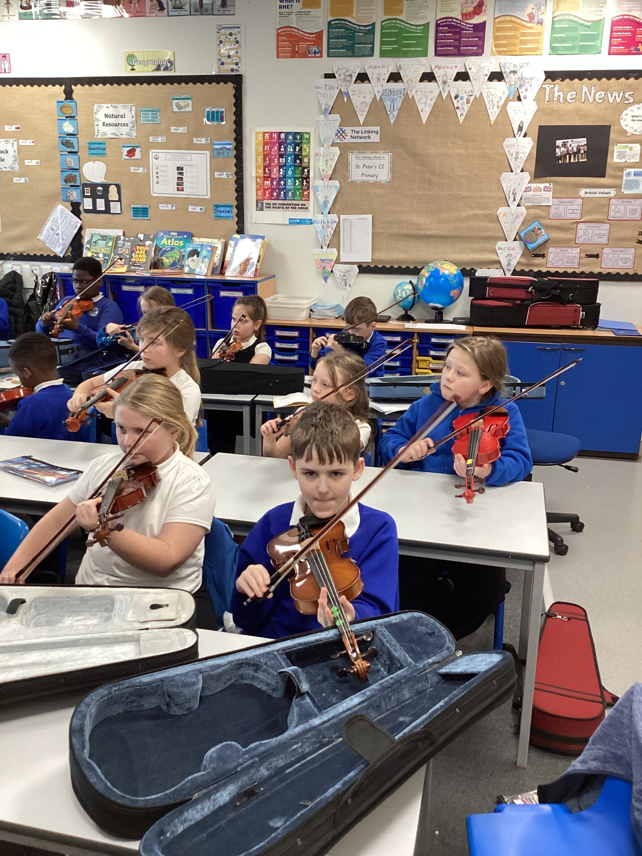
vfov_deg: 58.4
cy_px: 428
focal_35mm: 31
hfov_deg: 45.4
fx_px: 767
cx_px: 321
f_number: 2.4
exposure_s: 1/60
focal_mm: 3.3
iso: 250
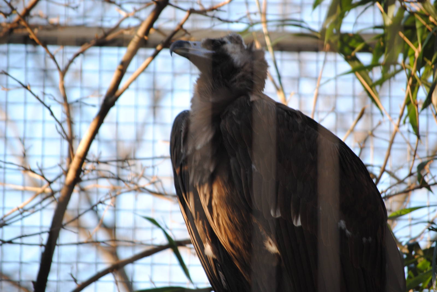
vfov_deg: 5.1
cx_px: 218
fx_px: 3281
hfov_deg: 7.6
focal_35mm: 270
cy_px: 146
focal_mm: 180
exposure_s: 1/80
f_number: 5.6
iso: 200
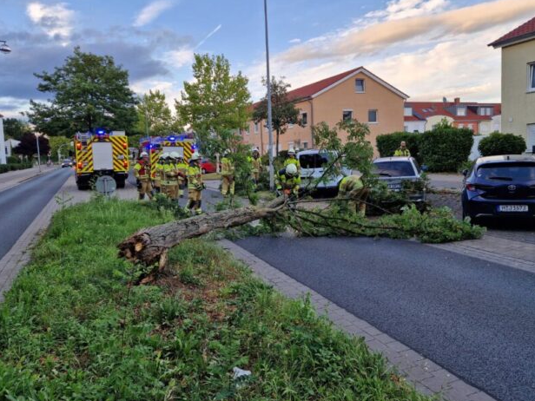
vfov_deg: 53.0
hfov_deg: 67.3
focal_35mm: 26
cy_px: 181
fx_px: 402
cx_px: 273
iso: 50
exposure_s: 1/255
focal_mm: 5.4
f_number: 1.8
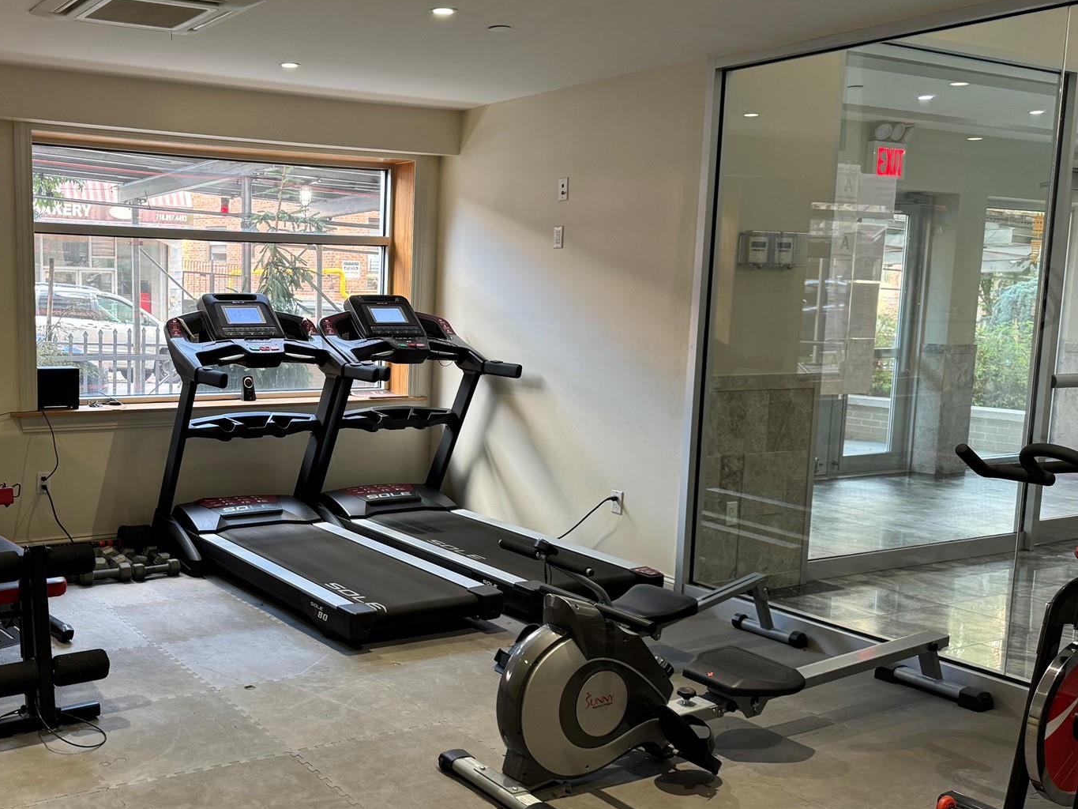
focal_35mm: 36
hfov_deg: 49.7
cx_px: 295
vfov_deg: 39.6
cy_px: 432
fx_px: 1121
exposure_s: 1/60
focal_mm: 6.86
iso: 160
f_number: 1.78
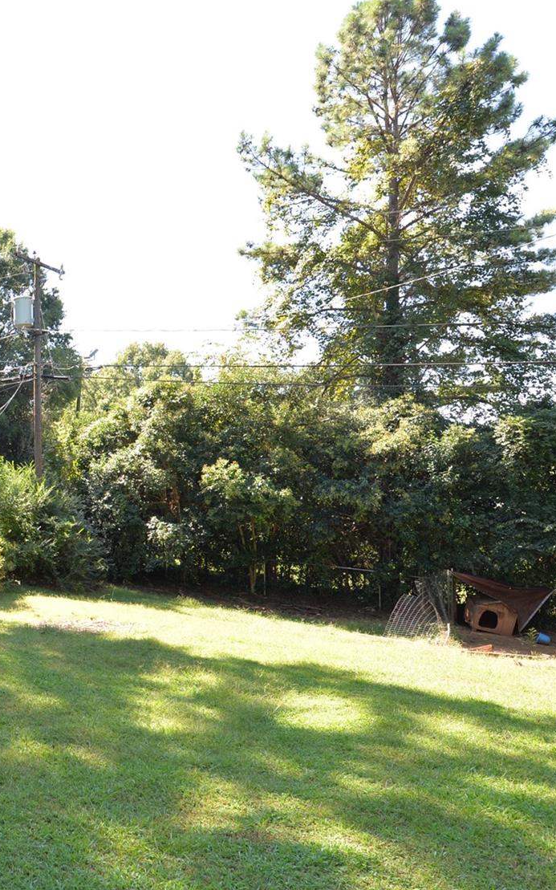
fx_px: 776
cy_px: 475
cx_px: -89
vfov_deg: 59.6
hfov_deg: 33.2
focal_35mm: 32
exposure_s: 1/125
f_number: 5.6
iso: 200
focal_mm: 17
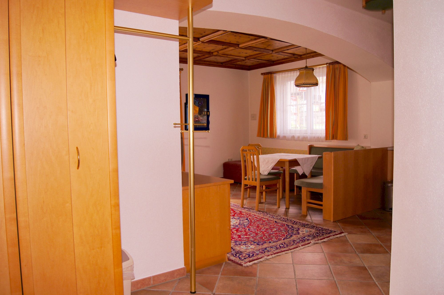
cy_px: 148
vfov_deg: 47.8
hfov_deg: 67.4
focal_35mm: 27
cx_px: 222
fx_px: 333
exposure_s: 1/60
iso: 250
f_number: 5.6
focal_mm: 18
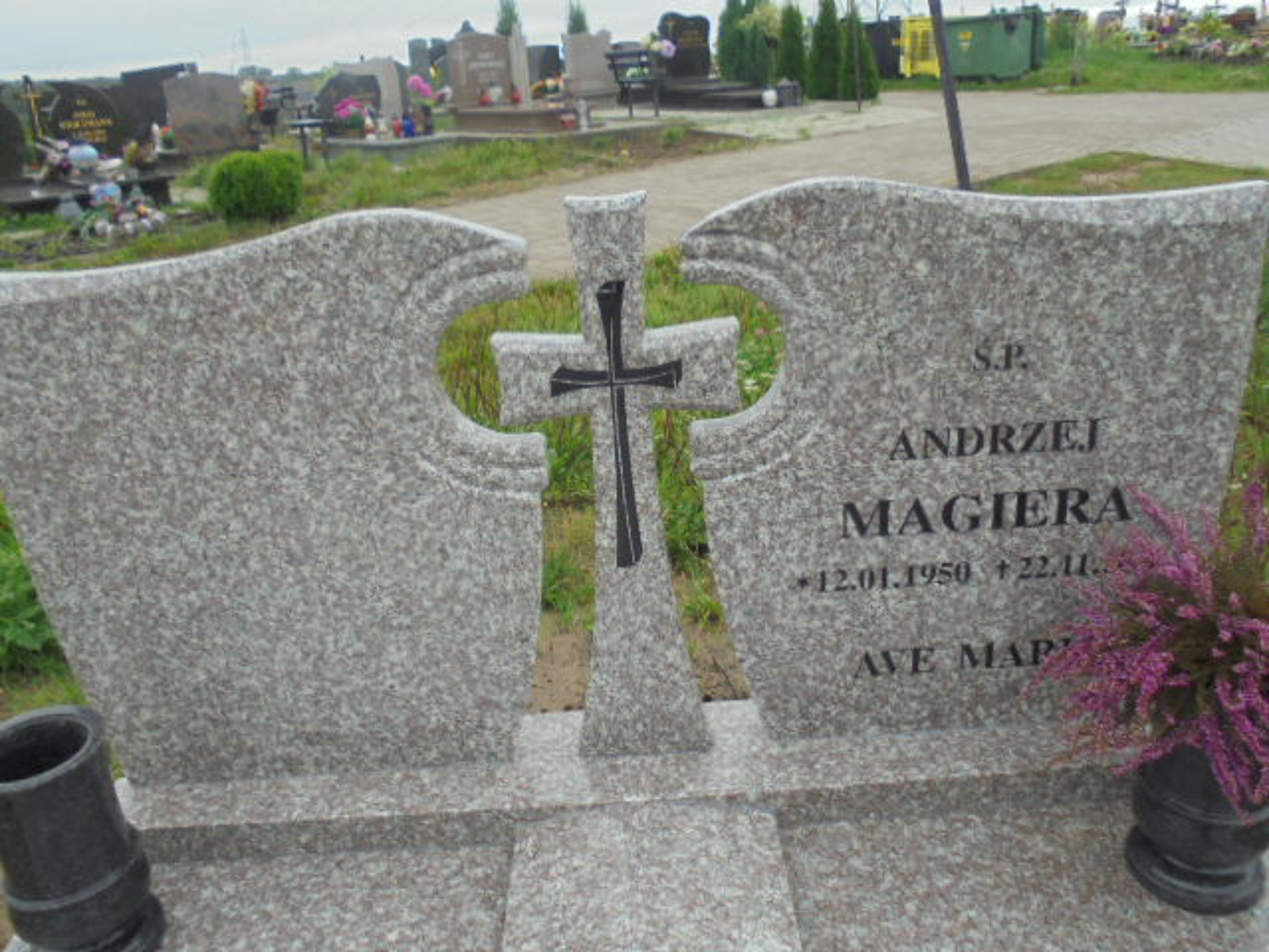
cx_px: 634
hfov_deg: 61.7
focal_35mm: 29
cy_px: 476
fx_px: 1063
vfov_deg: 48.2
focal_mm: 5.3
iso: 100
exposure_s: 1/100
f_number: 3.7
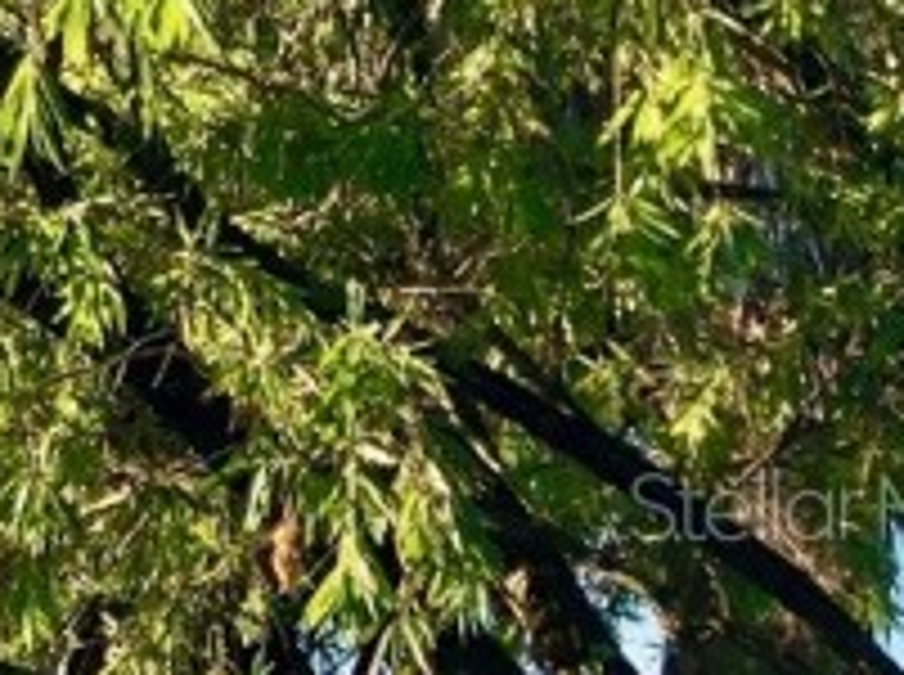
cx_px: -1250
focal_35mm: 143
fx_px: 3728
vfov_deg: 10.3
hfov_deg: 11.5
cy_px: 504
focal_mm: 3.99
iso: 20
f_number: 1.8
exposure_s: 1/558
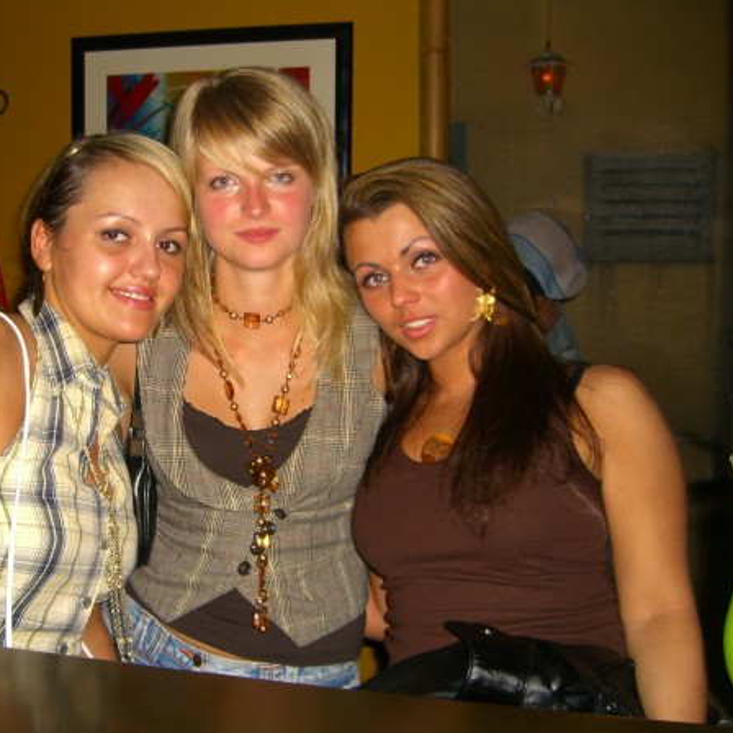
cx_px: 245
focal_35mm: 45
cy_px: 366
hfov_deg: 37.2
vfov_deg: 37.6
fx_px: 1078
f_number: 2.8
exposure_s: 1/60
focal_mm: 7.9
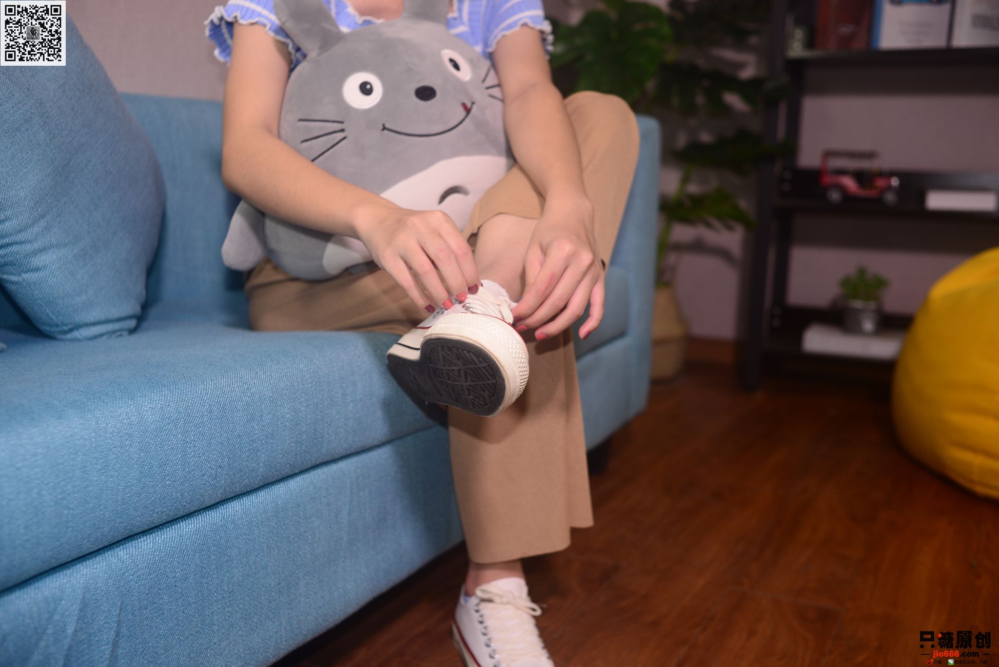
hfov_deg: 54.4
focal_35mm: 35
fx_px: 972
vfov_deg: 37.9
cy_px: 334
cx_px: 500
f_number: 4
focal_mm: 35
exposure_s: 1/80
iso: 320
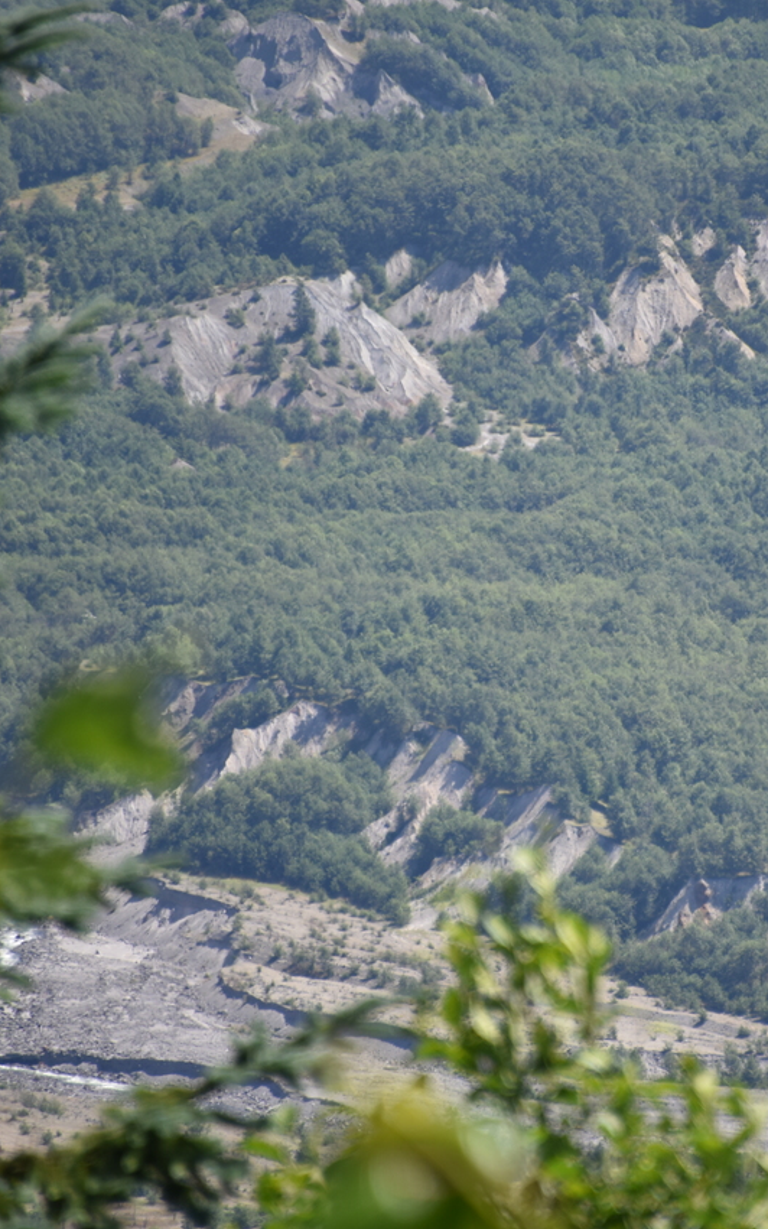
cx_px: 596
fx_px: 15402
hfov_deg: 2.9
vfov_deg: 4.6
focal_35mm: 460
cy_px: 615
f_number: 5.6
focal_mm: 300
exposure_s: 1/640
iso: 220
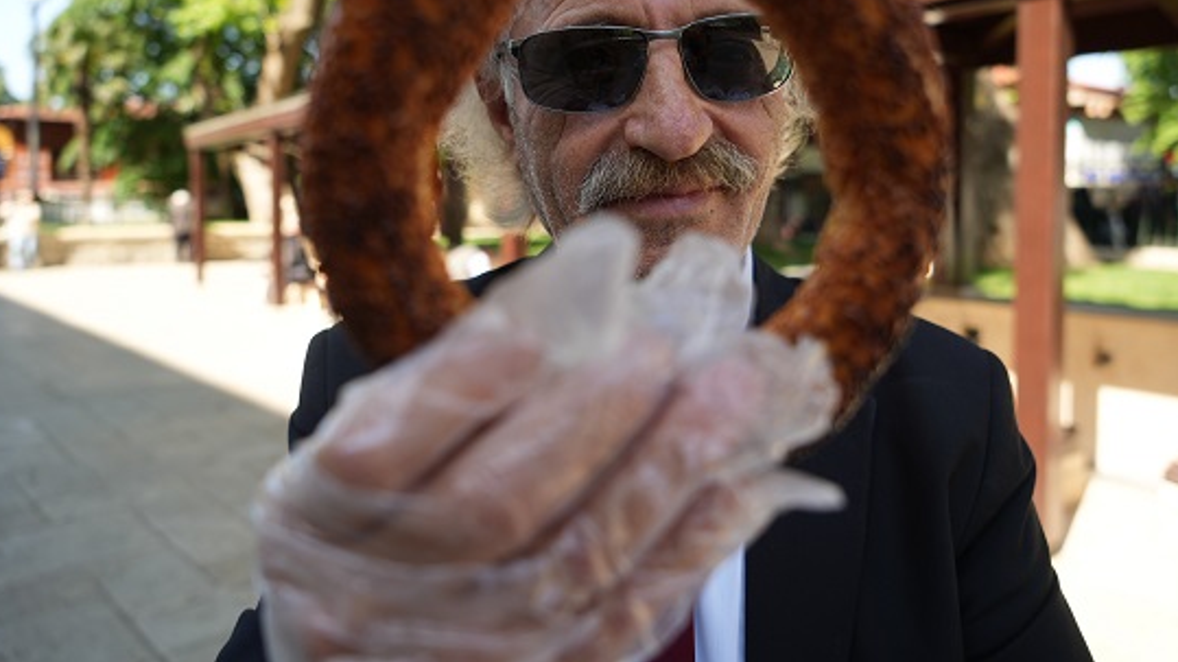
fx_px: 874
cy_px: 227
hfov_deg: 67.9
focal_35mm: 28
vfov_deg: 41.0
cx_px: 625
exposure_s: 1/200
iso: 100
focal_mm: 24
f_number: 4
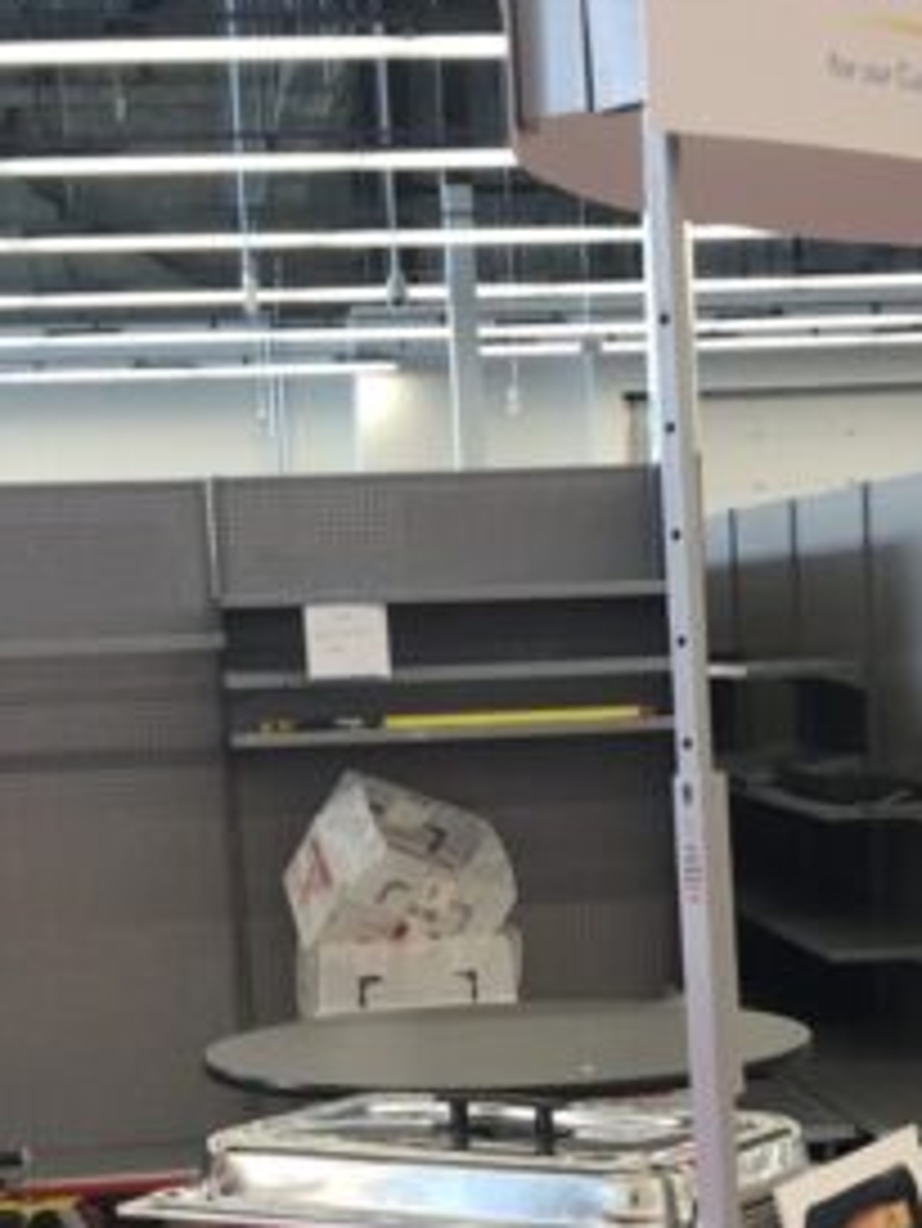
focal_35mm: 82
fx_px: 2910
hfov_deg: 18.0
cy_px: 1192
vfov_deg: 23.0
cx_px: 585
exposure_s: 1/30
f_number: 1.8
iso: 32
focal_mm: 3.99
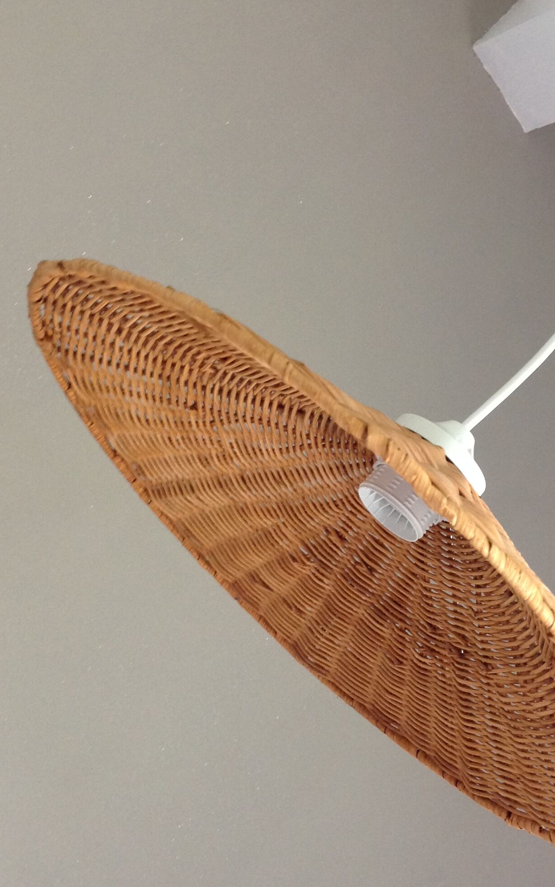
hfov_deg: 26.1
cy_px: 443
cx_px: 398
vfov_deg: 41.1
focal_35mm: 49
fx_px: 1186
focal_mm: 4.28
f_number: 2.4
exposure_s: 1/15
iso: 125
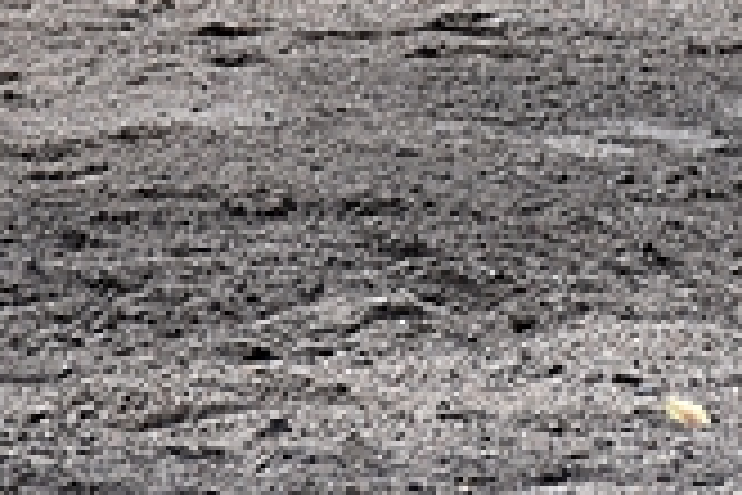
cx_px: 1147
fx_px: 19187
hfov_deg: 2.2
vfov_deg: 1.5
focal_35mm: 931
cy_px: -574
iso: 400
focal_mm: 100
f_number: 5.6
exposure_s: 1/320
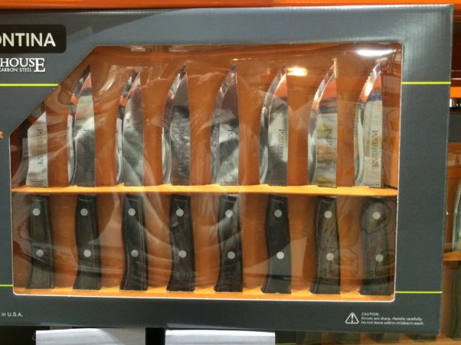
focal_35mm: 37
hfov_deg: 49.8
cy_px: 140
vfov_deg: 38.5
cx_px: 180
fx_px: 493
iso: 320
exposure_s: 1/30
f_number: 2.2
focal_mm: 4.15
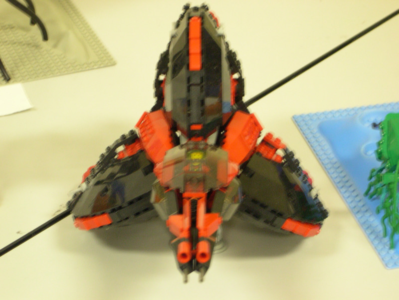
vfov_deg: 14.5
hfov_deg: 19.3
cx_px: 200
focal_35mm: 102
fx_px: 1176
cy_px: 150
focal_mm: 21.6
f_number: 4.8
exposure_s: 1/6.4
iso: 400
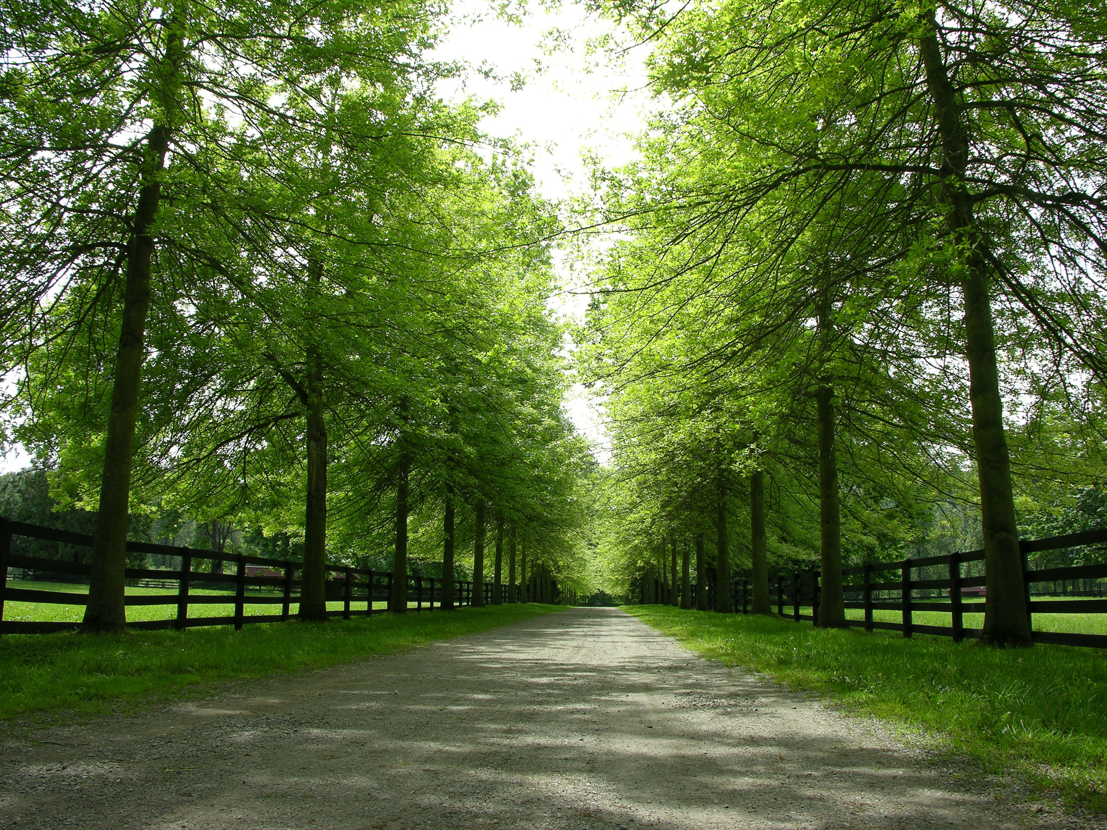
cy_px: 415
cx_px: 554
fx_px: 1119
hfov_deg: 52.6
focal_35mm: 35
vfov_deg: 40.7
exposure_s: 1/69.5
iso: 50
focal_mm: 8.9
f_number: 7.1
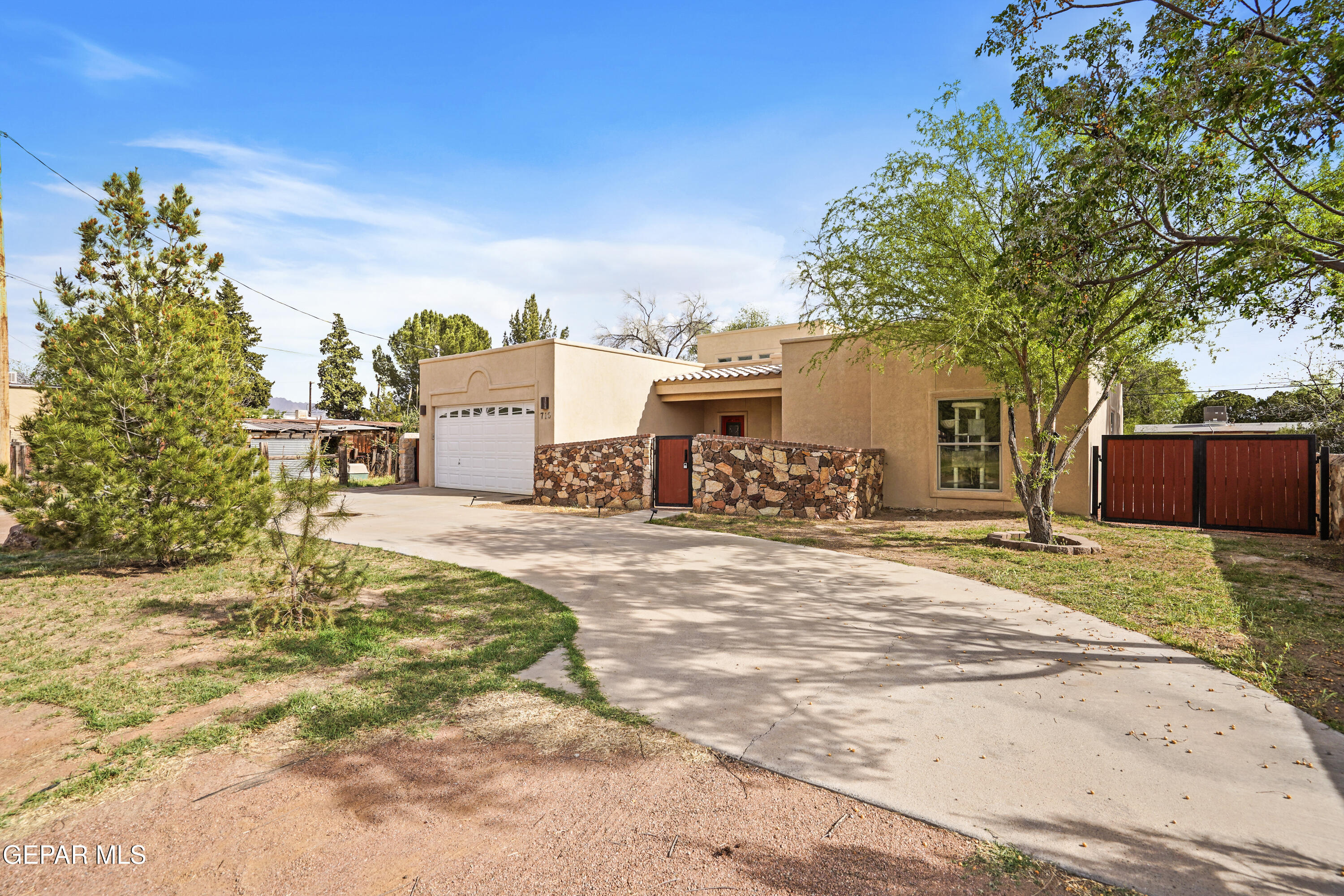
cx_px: 672
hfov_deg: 96.7
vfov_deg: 73.7
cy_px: 448
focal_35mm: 16
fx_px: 597
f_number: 8
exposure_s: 1/100
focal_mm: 16
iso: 125
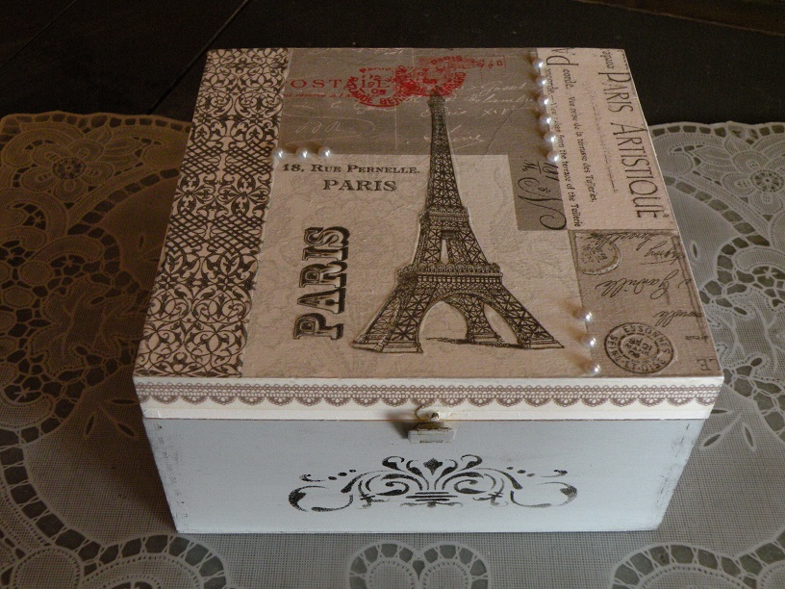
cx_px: 392
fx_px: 952
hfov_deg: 44.8
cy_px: 294
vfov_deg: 34.3
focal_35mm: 42
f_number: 3.2
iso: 325
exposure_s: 1/60
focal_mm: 7.4
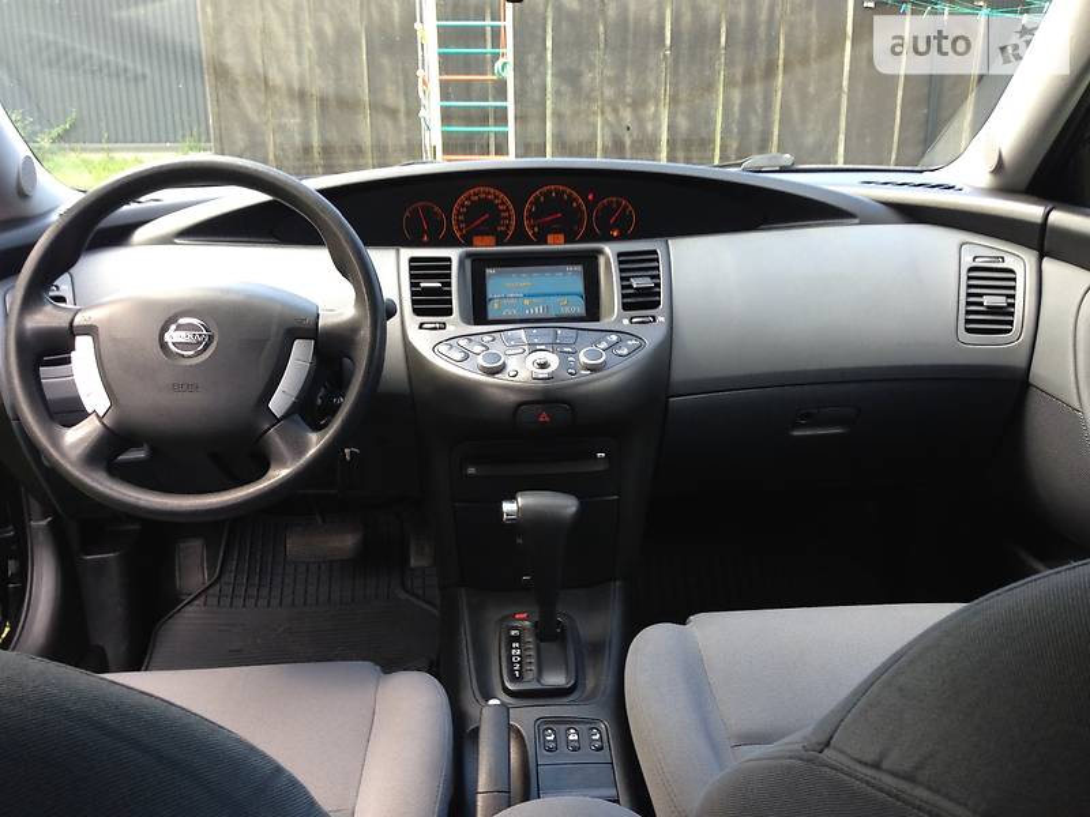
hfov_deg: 55.4
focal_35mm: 33
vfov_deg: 42.9
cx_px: 545
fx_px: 1039
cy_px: 408
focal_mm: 4.1
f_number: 2.4
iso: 64
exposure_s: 1/60
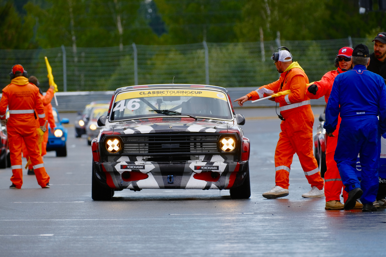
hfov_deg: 4.6
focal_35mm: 450
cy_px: 128
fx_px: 4825
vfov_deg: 3.1
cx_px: 193
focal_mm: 300
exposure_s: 1/400
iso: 160
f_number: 5.6
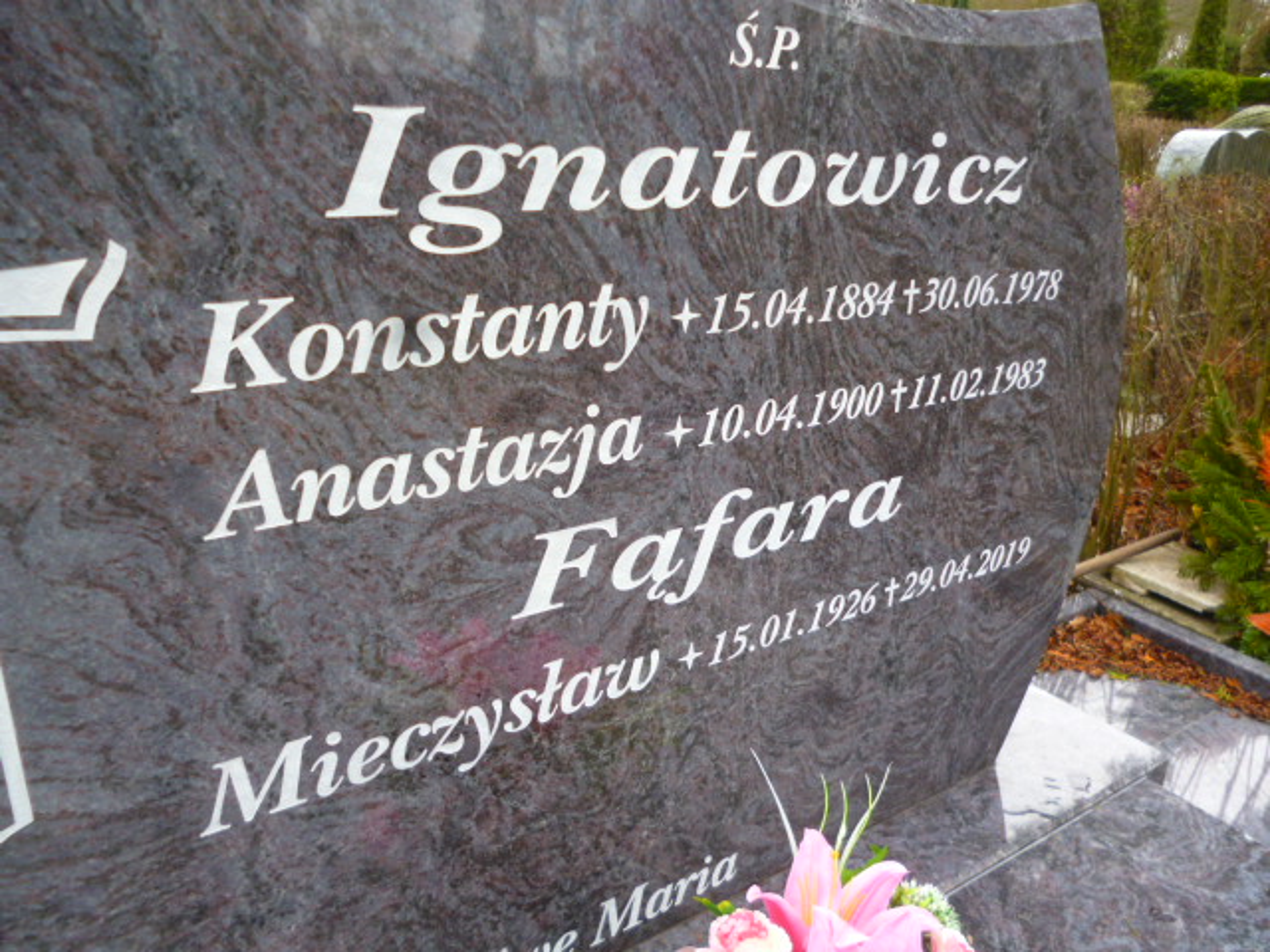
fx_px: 1027
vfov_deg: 49.7
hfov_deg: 63.4
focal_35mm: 28
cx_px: 635
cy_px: 476
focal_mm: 5
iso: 100
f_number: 3.1
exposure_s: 1/60
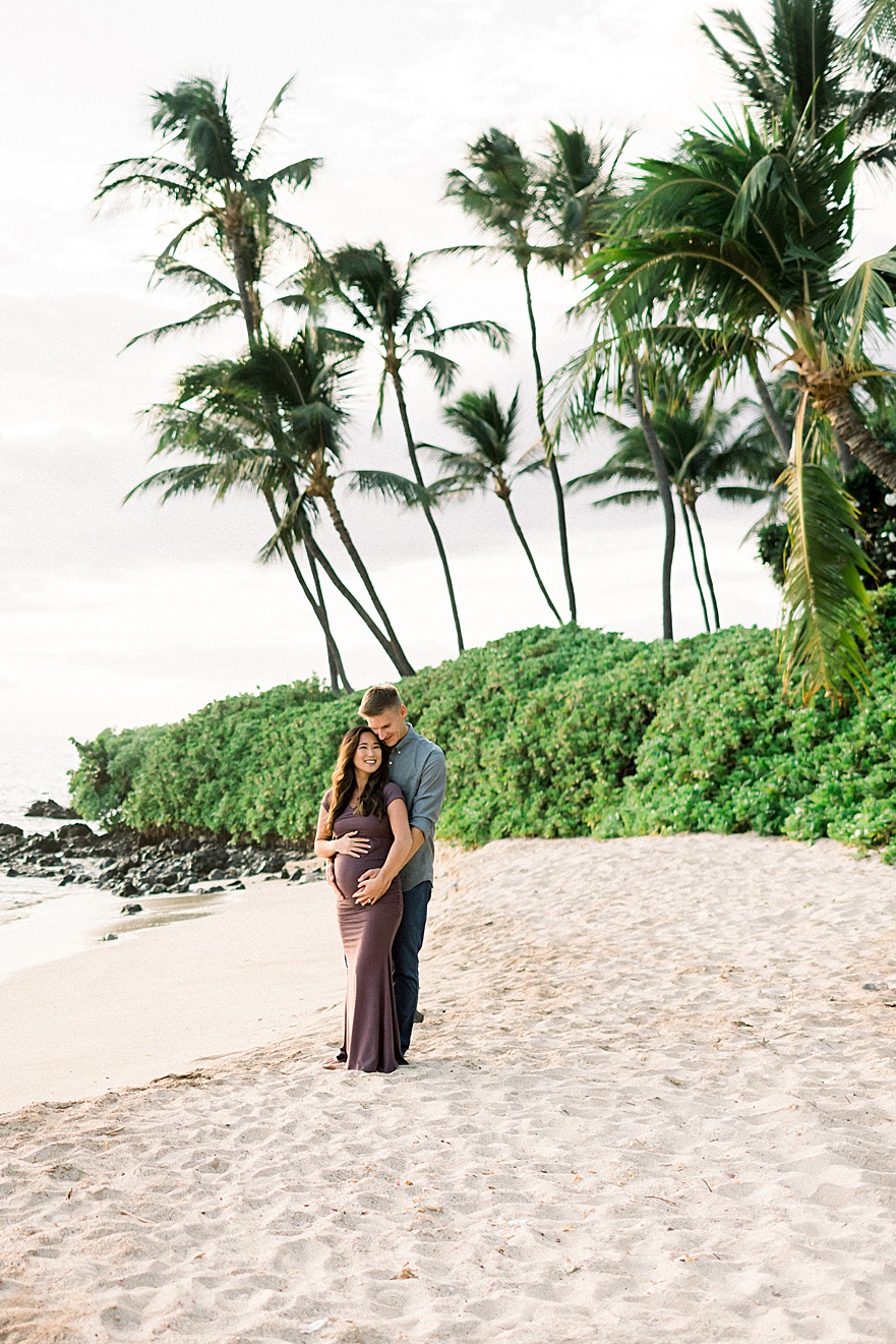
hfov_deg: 24.2
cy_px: 671
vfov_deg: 37.5
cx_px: -29
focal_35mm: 53
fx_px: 1978
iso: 250
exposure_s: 1/800
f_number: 2.2
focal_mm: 35
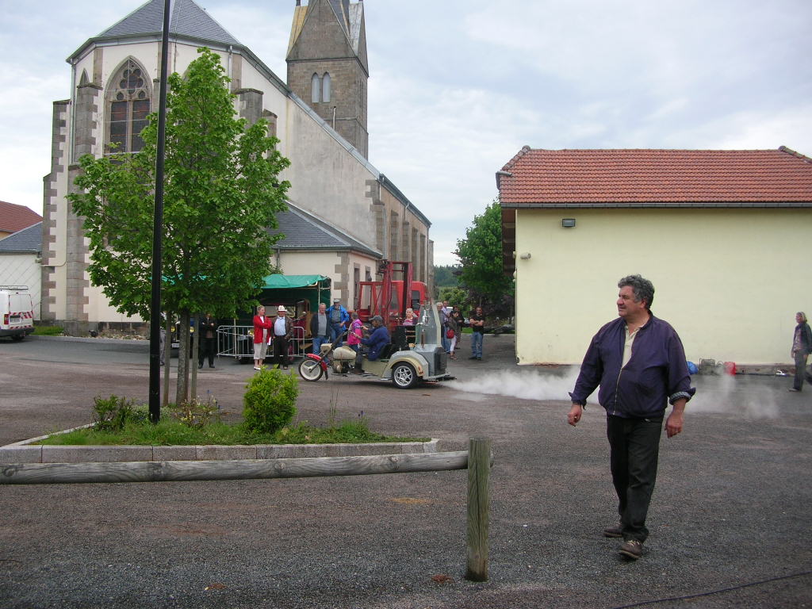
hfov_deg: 52.6
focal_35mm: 35
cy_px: 304
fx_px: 821
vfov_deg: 40.7
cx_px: 406
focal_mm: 5.8
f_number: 2.8
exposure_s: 1/260
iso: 50
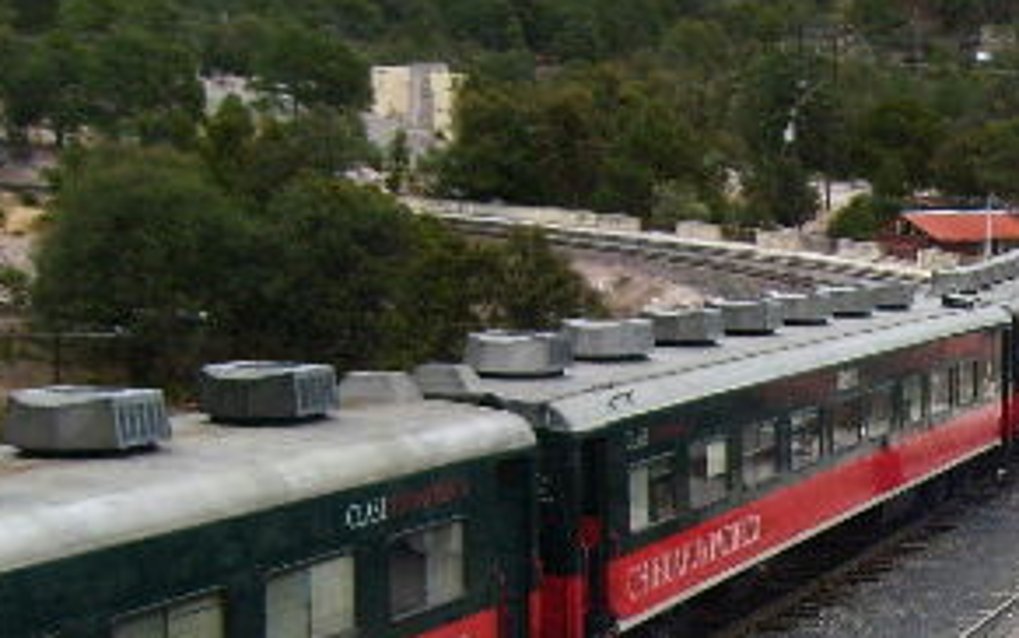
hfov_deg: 20.7
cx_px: 1212
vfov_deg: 13.5
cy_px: 769
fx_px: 2611
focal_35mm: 94
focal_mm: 5.8
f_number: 2.8
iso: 80
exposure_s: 1/250
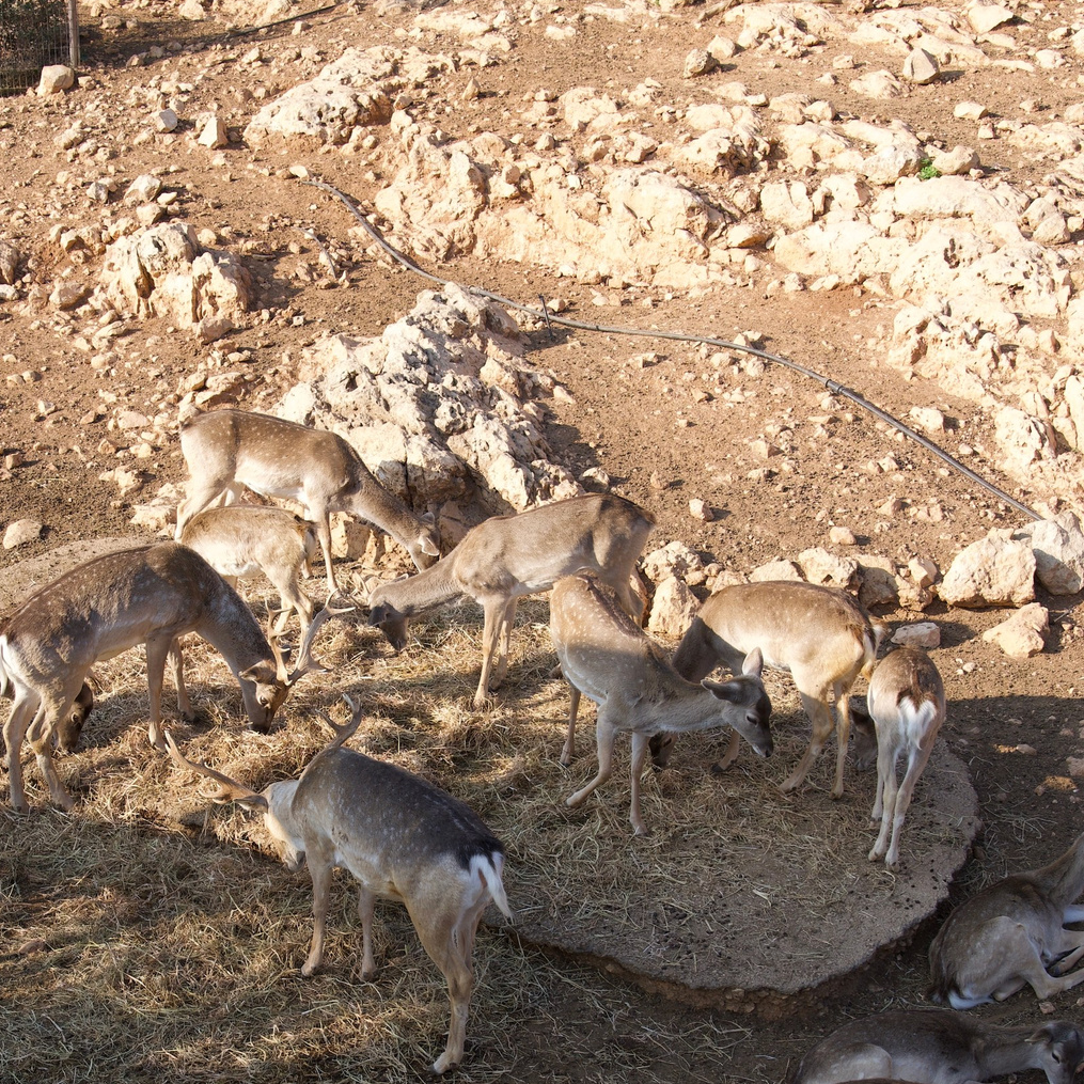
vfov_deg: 28.2
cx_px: 443
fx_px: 2126
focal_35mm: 60
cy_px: 810
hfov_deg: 28.6
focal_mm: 28
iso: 100
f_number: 4.5
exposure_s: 1/320
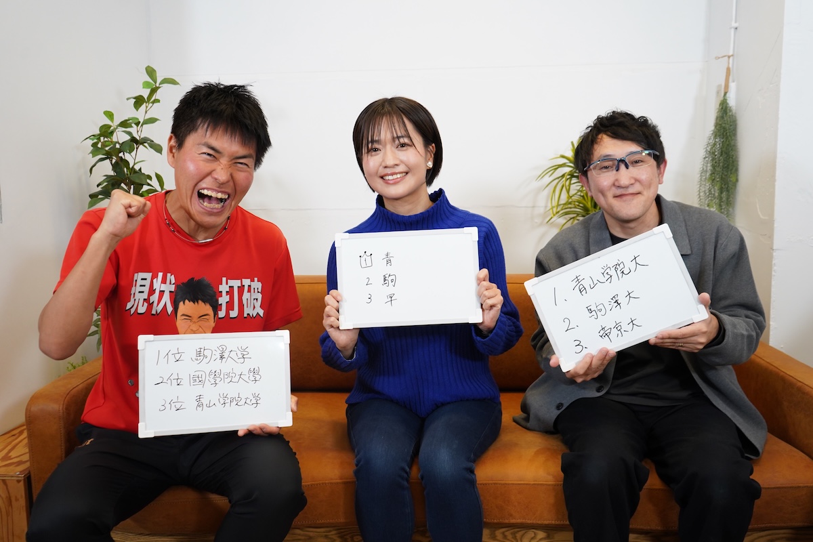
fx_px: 677
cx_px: 406
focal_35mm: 30
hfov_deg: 61.9
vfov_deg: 43.6
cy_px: 271
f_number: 5
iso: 2000
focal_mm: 30
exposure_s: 1/100
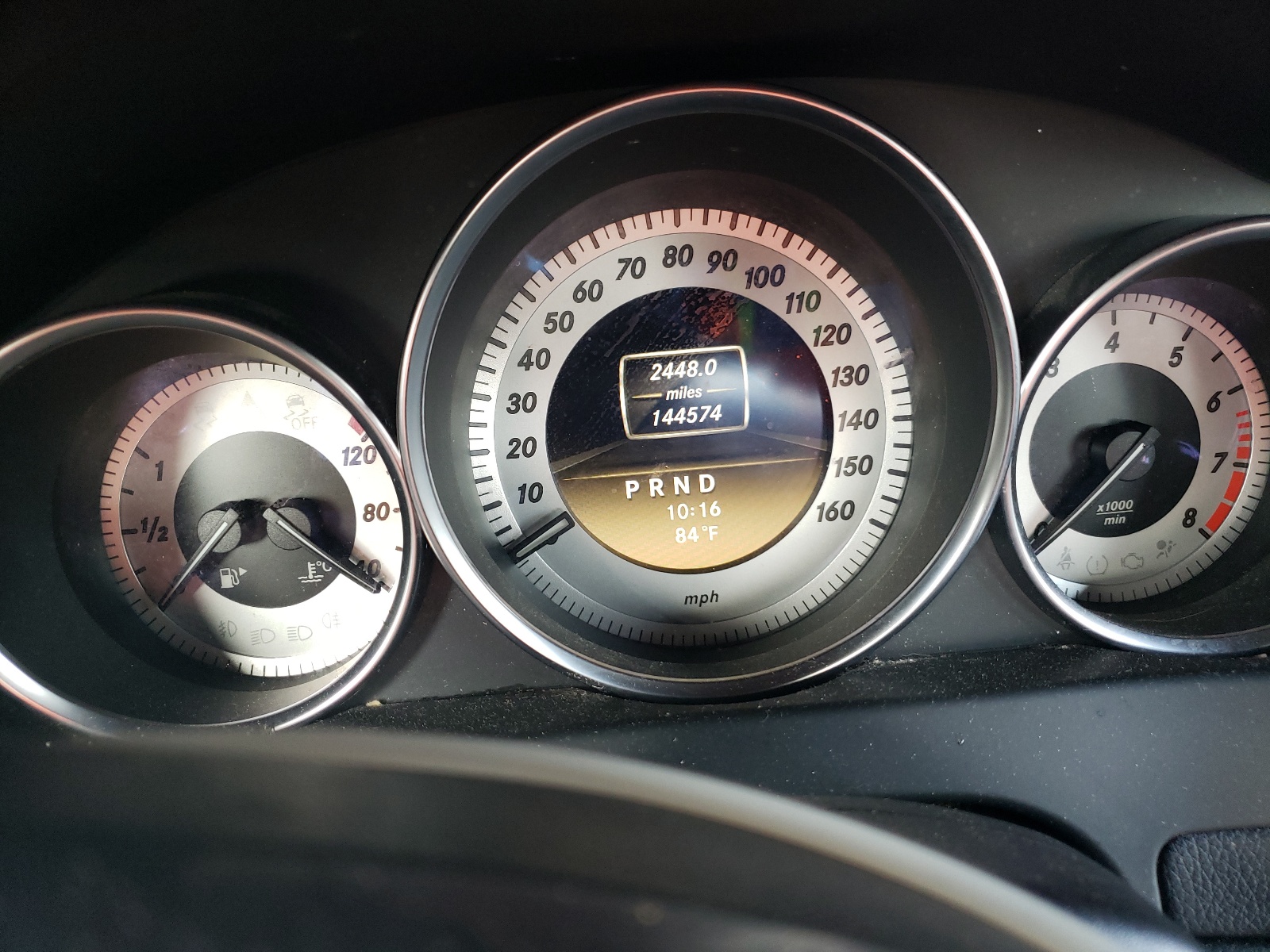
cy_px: 476
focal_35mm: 26
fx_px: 954
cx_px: 635
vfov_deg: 53.1
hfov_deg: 67.3
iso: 125
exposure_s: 1/60.2
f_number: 1.5
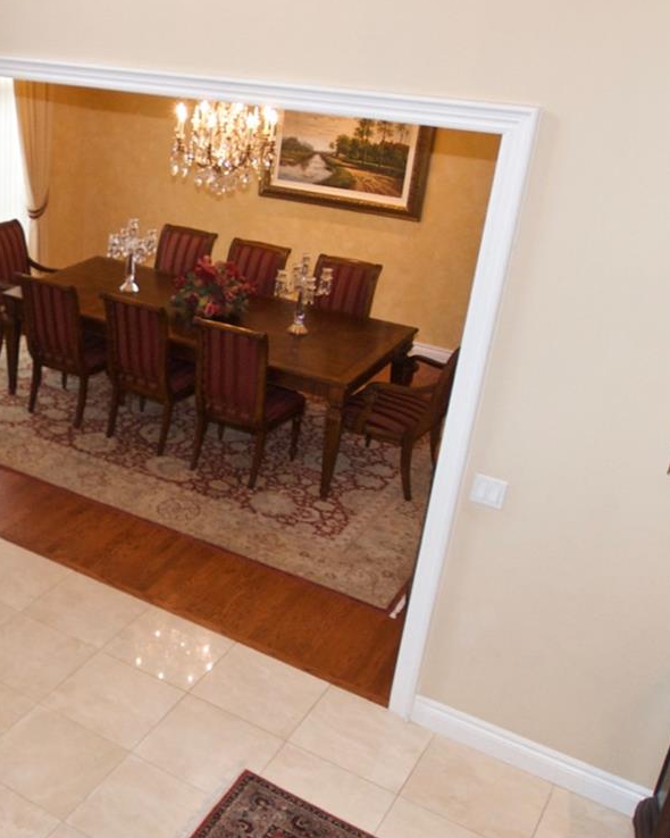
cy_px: 383
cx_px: -6
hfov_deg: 34.6
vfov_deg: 46.8
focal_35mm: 39
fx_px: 967
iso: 720
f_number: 4
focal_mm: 10
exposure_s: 1/60
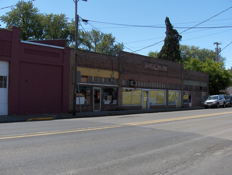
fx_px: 262
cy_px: 88
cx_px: 116
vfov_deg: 36.9
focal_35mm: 39
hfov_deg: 47.8
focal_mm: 8
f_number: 4.8
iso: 55
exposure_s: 1/372
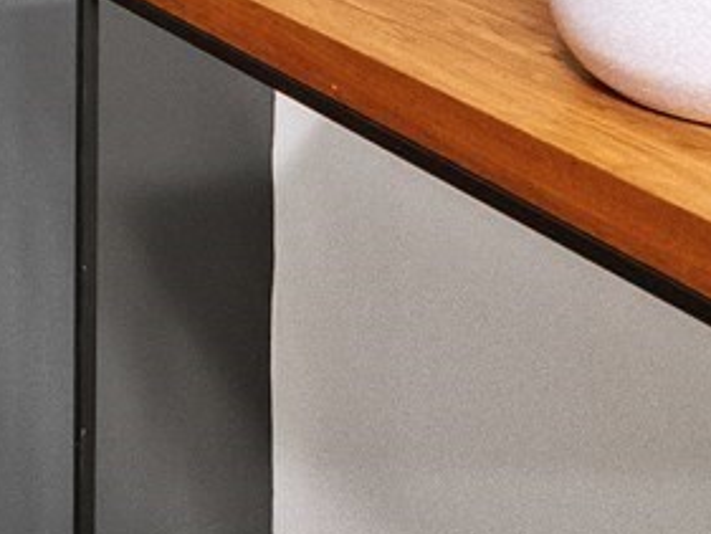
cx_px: -501
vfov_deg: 16.1
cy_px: -275
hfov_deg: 18.9
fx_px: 1726
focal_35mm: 84
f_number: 2.8
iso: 1600
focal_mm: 12
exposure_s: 1/15
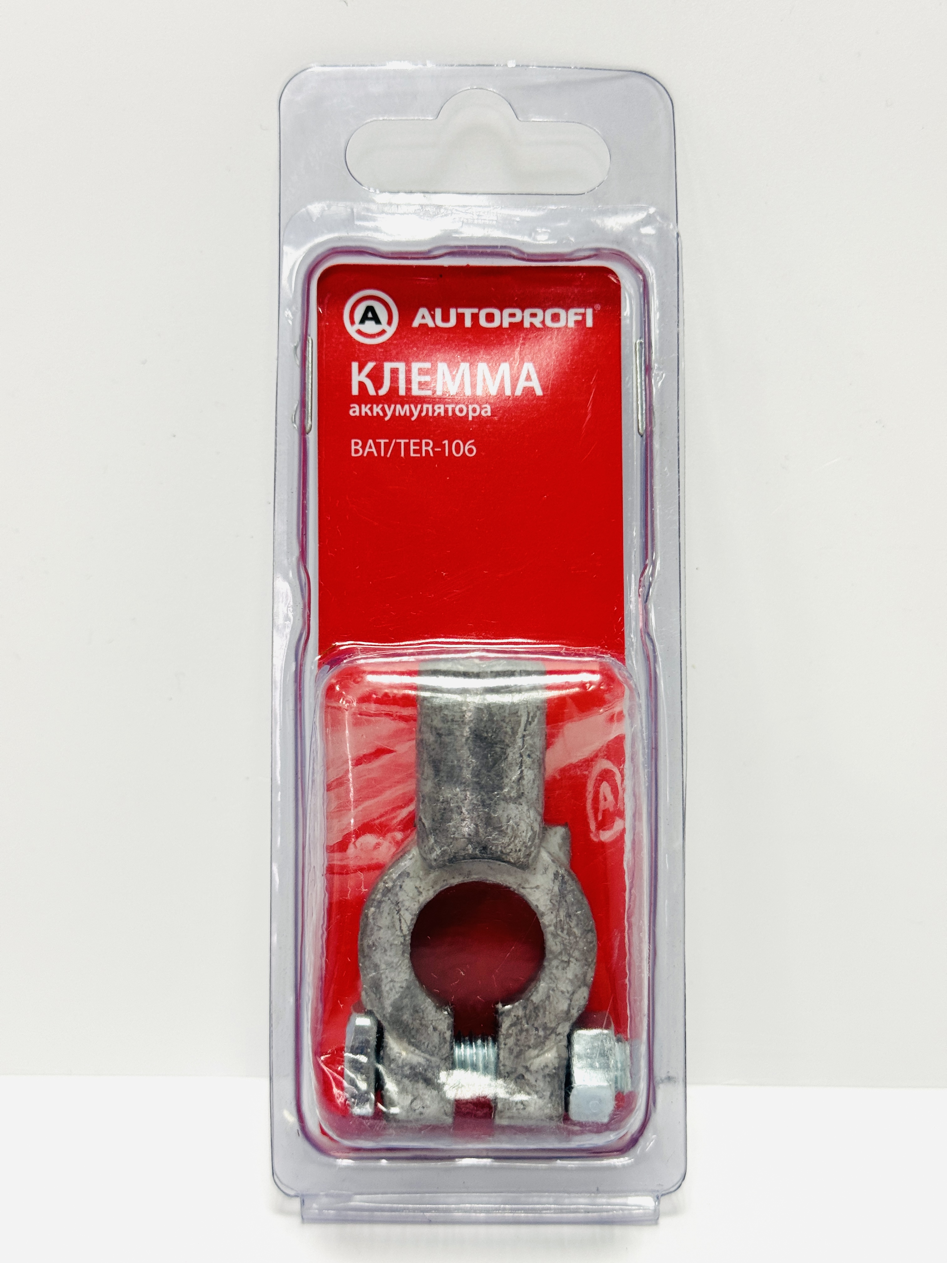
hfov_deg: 30.3
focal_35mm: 48
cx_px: 474
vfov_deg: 39.7
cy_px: 632
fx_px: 1751
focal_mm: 6.76
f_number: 1.78
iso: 80
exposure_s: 1/100
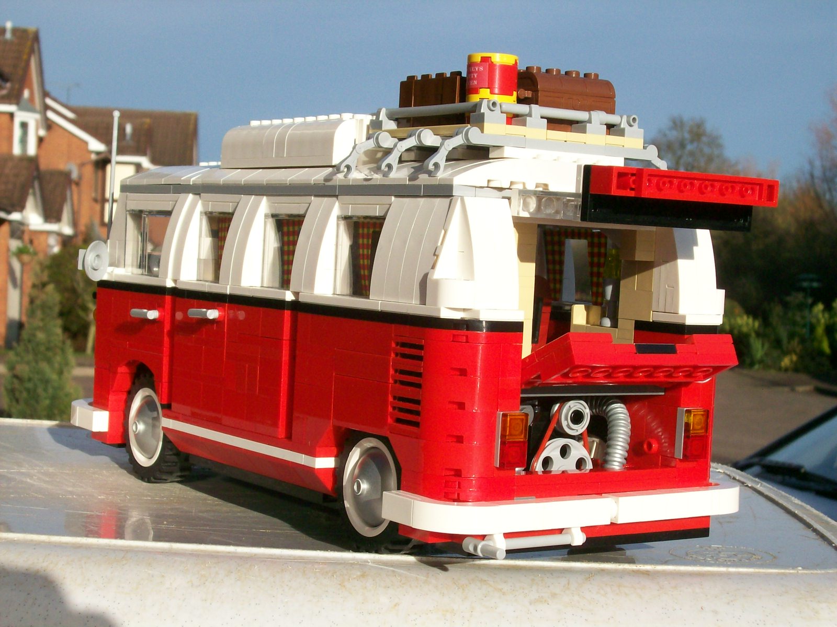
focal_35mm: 70
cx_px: 418
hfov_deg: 27.8
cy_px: 314
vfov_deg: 21.0
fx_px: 1693
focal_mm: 11.6
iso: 80
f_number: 6.7
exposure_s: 1/510
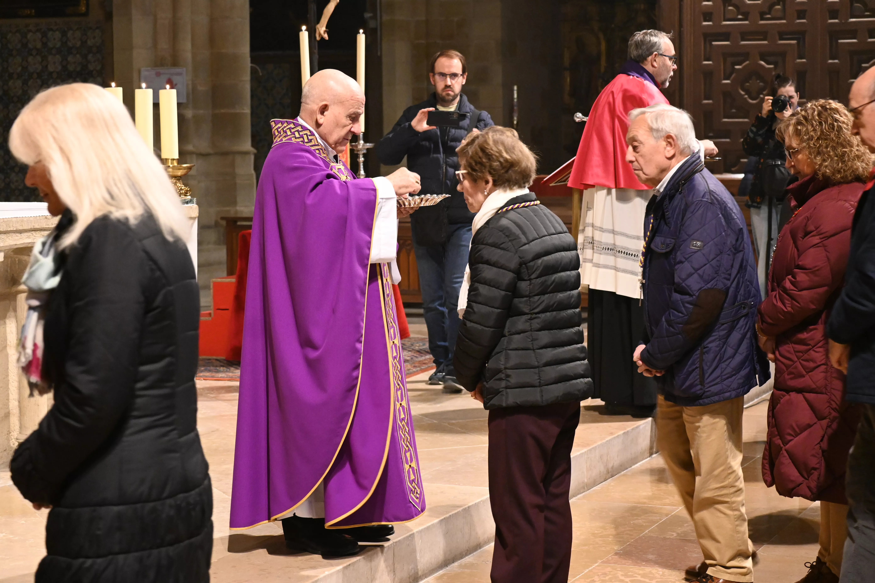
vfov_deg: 18.2
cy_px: 292
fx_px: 1823
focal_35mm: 75
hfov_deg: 27.0
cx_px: 438
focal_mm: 50
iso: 3200
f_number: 4.5
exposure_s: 1/60
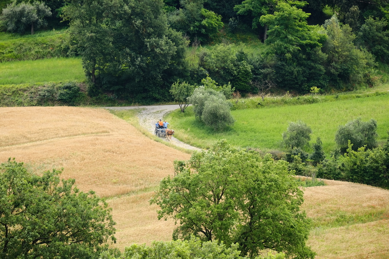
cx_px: 194
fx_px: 3242
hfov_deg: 6.9
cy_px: 130
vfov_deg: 4.6
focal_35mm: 300
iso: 200
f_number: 5.6
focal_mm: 200
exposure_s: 1/250
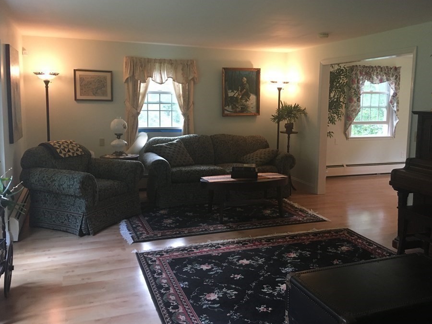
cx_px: 238
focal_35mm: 33
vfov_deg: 42.9
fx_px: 412
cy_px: 146
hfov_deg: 55.2
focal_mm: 4.15
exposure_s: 1/30
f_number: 2.2
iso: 160
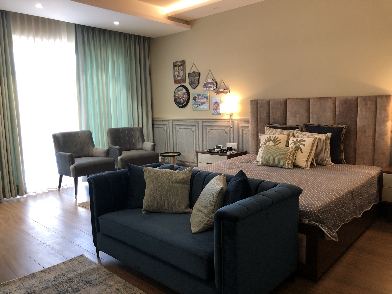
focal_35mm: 28
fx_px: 317
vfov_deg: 49.7
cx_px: 196
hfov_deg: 63.4
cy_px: 147
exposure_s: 1/17
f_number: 1.8
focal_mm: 4
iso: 64
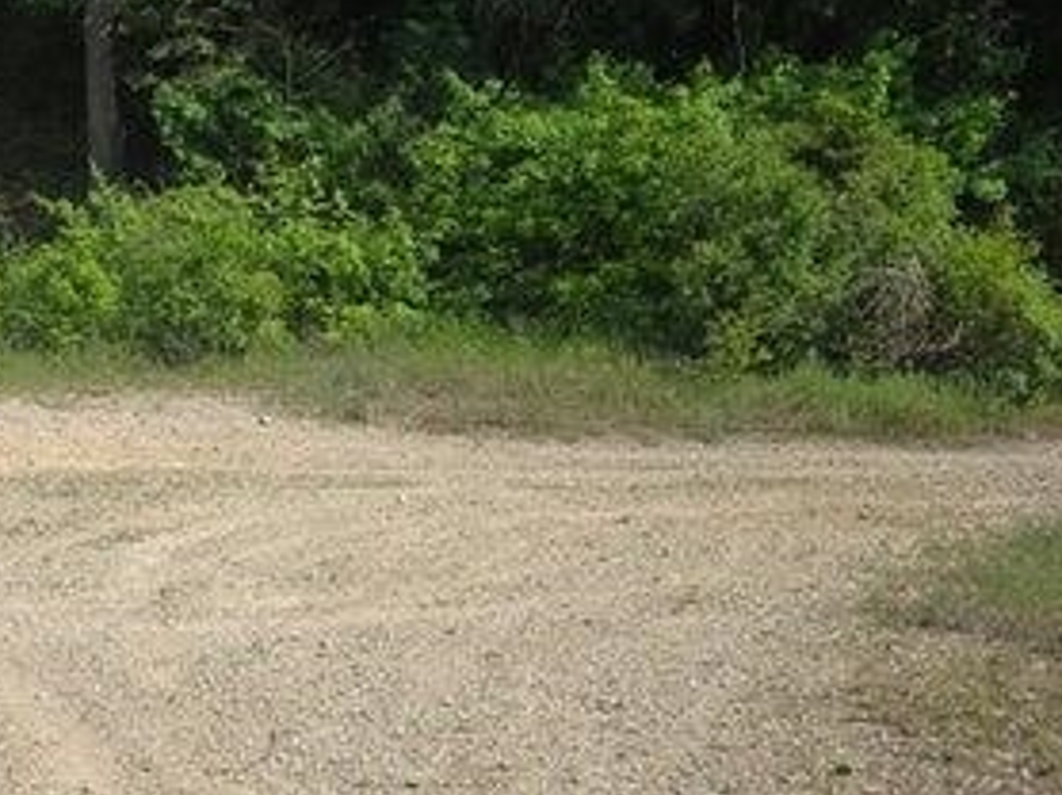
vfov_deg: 27.5
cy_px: 443
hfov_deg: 34.1
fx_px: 1625
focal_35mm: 53
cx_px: 96
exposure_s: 1/854
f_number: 1.7
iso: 12
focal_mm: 6.3
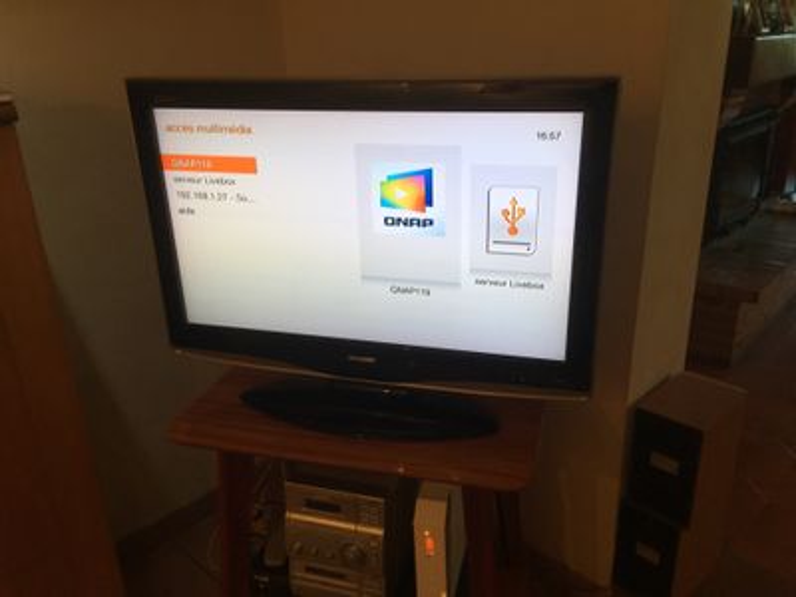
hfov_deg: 61.7
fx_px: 667
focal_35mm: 29
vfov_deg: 48.2
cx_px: 398
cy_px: 298
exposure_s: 1/50
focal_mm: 4.15
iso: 32
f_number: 2.2
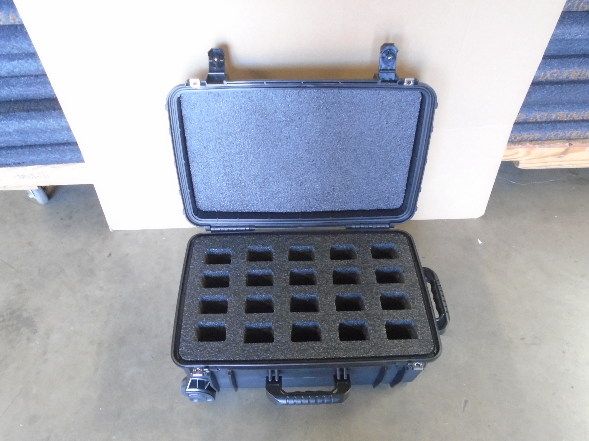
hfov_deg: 67.3
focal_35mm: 26
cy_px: 220
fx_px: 442
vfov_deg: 53.1
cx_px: 294
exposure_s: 1/8
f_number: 3.2
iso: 400
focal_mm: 4.6
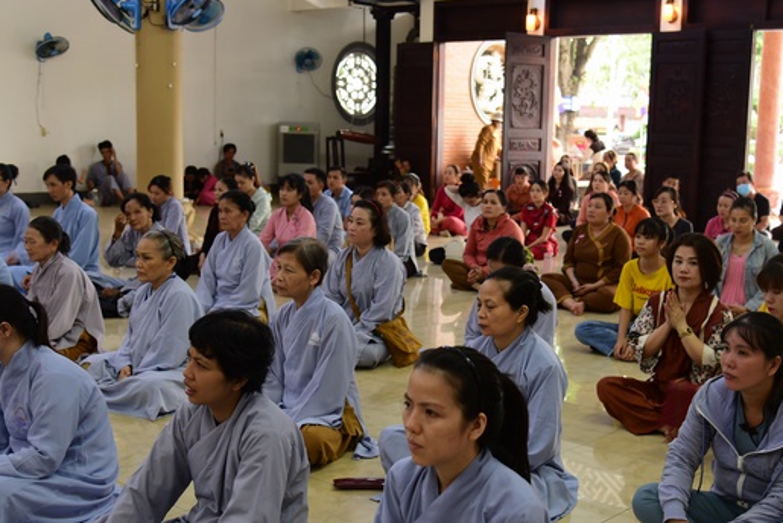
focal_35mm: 48
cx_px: 438
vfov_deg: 28.1
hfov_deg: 41.0
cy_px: 283
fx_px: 1045
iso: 320
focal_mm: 38
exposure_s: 1/15
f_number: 4
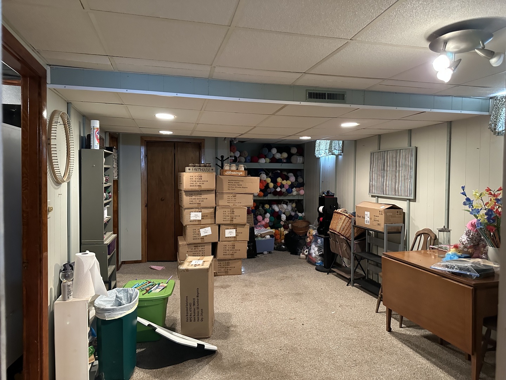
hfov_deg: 71.6
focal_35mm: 24
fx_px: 351
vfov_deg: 56.8
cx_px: 253
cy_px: 190
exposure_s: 1/60
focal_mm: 6.86
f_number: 1.78
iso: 800
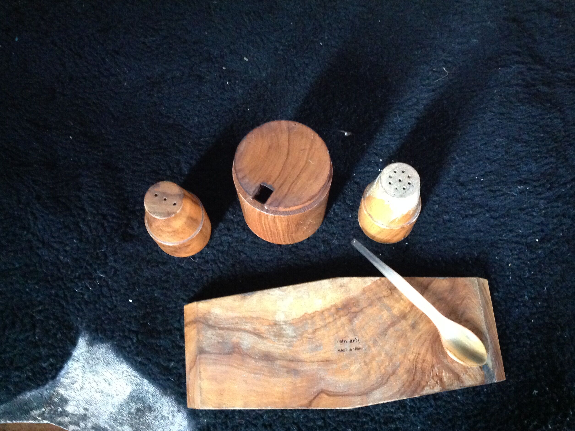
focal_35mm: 36
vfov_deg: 39.7
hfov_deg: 51.4
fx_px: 598
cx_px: 289
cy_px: 220
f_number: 2.4
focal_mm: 4.28
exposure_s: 1/15
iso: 640
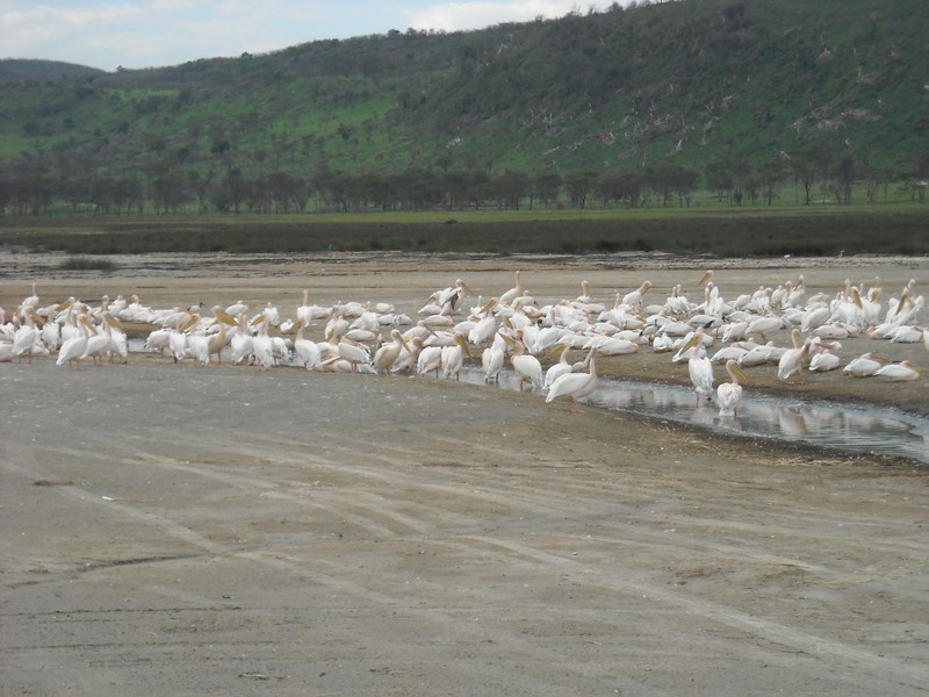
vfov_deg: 14.1
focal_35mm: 105
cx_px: 464
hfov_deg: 18.7
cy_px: 348
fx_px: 2818
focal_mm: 17.1
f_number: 4.7
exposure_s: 1/250
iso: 70
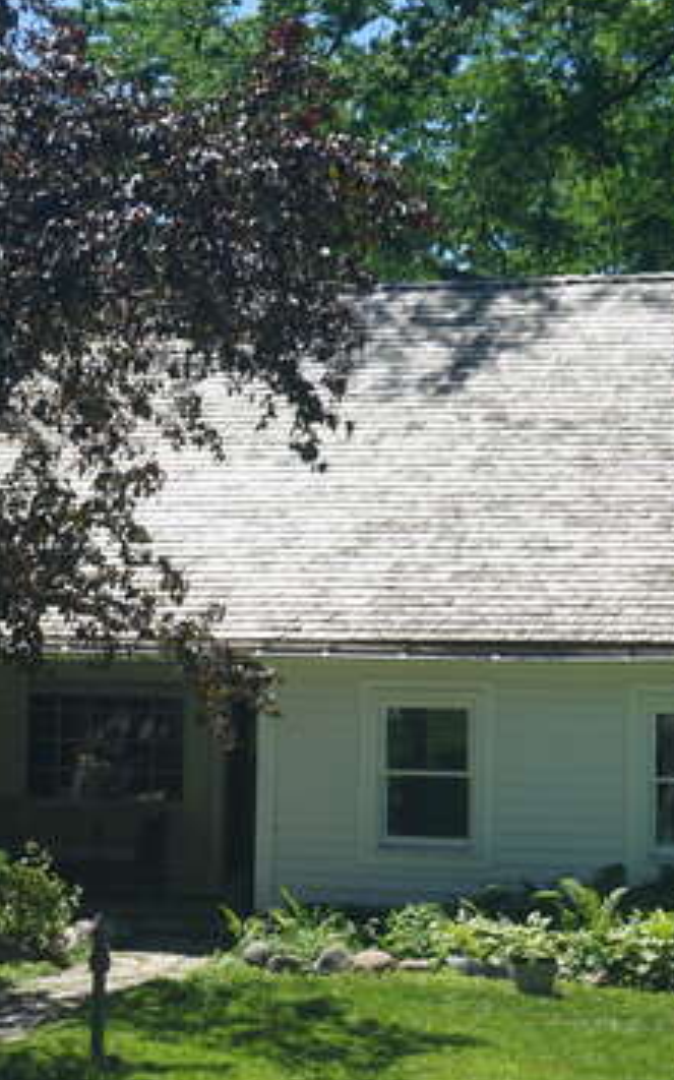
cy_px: 551
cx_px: 85
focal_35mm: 100
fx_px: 2946
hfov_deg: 13.0
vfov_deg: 20.8
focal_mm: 29
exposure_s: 1/125
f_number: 11
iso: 100
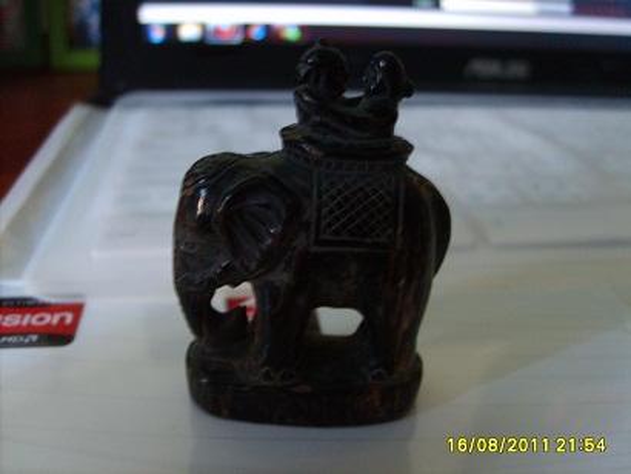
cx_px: 316
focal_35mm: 35
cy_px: 237
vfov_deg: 40.7
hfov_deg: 52.6
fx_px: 638
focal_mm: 5.8
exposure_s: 1/4
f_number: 2.8
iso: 140
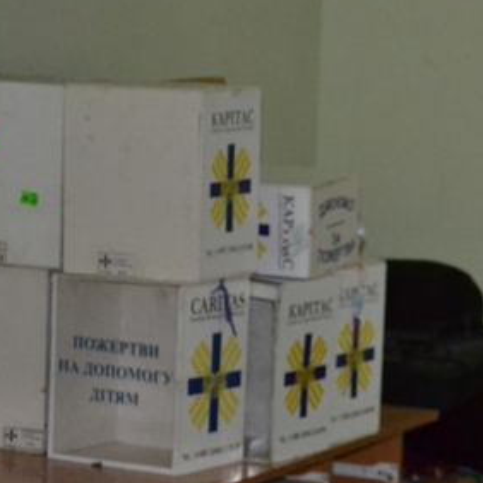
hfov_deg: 9.1
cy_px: 301
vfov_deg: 9.3
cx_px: 666
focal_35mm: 188
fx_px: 2968
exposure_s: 1/60
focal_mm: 52
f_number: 5
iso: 3200
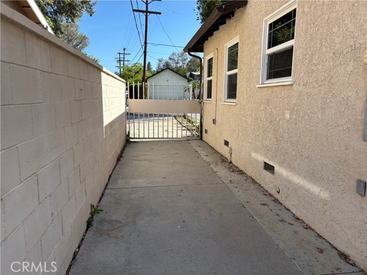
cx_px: 184
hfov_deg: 67.3
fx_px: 276
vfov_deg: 53.1
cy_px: 138
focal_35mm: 26
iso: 50
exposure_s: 1/1418
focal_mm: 5.96
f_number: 1.6
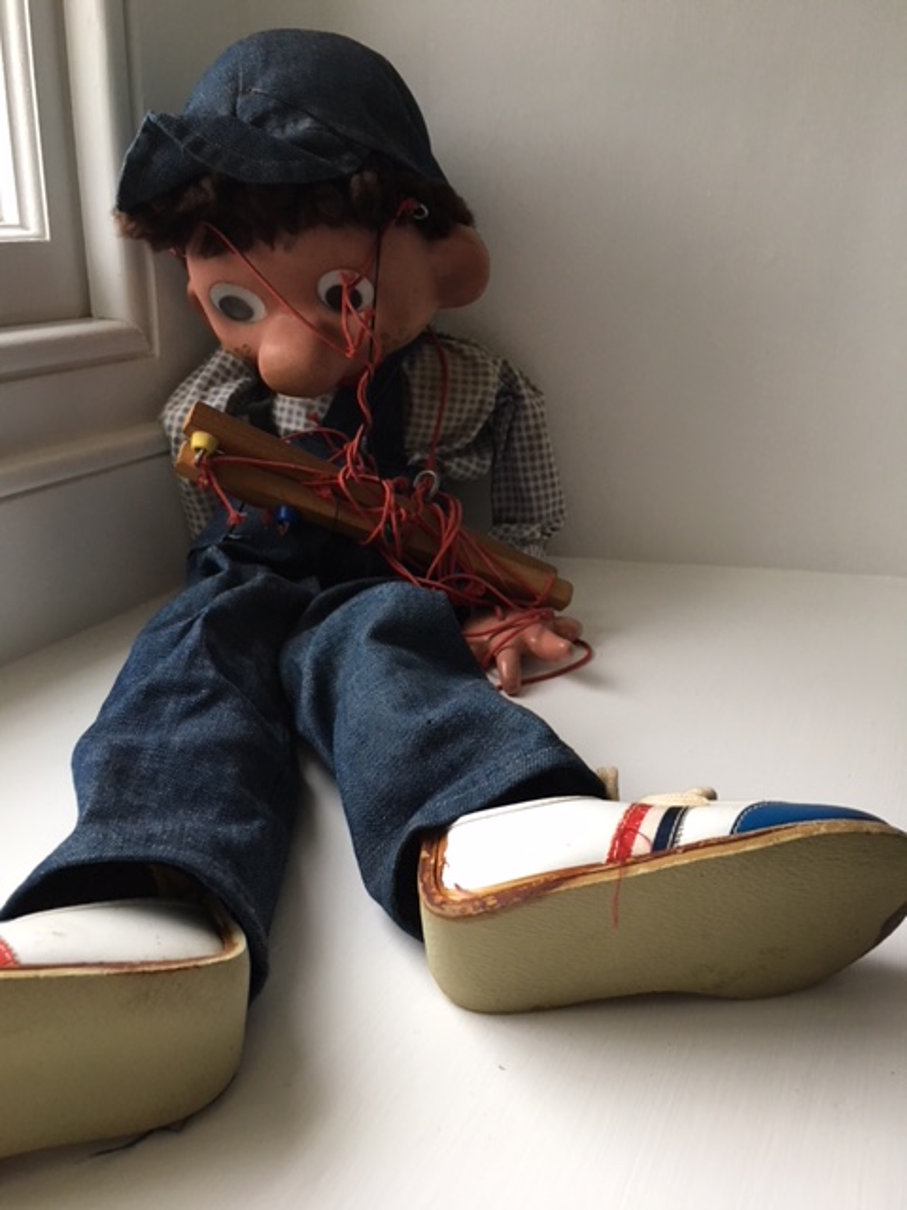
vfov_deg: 61.7
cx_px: 454
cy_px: 605
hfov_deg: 48.2
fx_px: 1013
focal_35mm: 29
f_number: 2.2
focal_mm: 4.15
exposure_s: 1/33
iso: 125
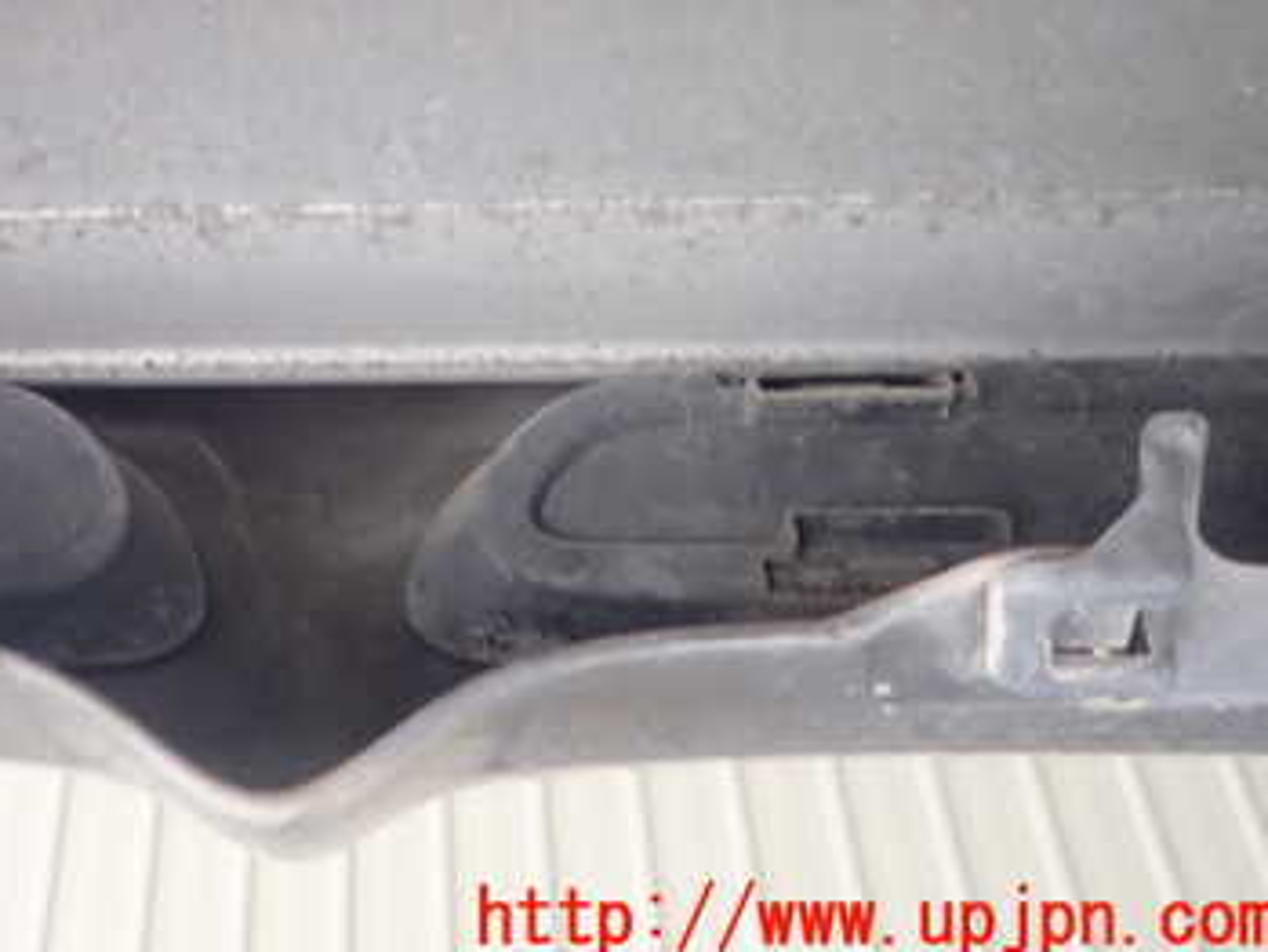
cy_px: 149
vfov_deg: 32.4
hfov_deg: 41.4
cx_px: 207
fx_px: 1576
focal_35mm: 43
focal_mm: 4.5
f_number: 2
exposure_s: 1/60
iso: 200
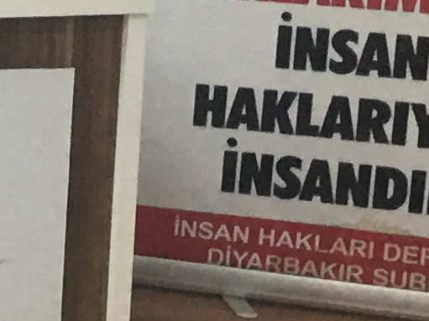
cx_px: -920
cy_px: 91
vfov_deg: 6.5
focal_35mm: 229
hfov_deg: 7.5
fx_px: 2837
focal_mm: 4.15
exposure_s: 1/15
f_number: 2.2
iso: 32
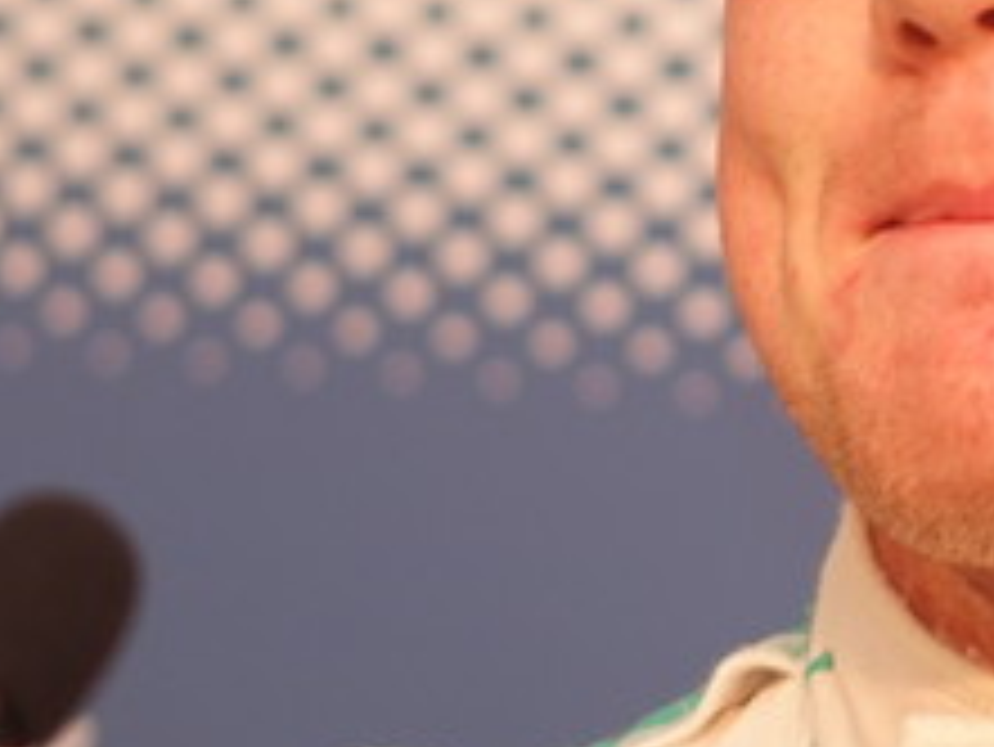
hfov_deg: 2.3
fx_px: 24335
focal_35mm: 847
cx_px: 1039
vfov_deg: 1.8
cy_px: 148
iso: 400
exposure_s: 1/125
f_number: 2.8
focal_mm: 180
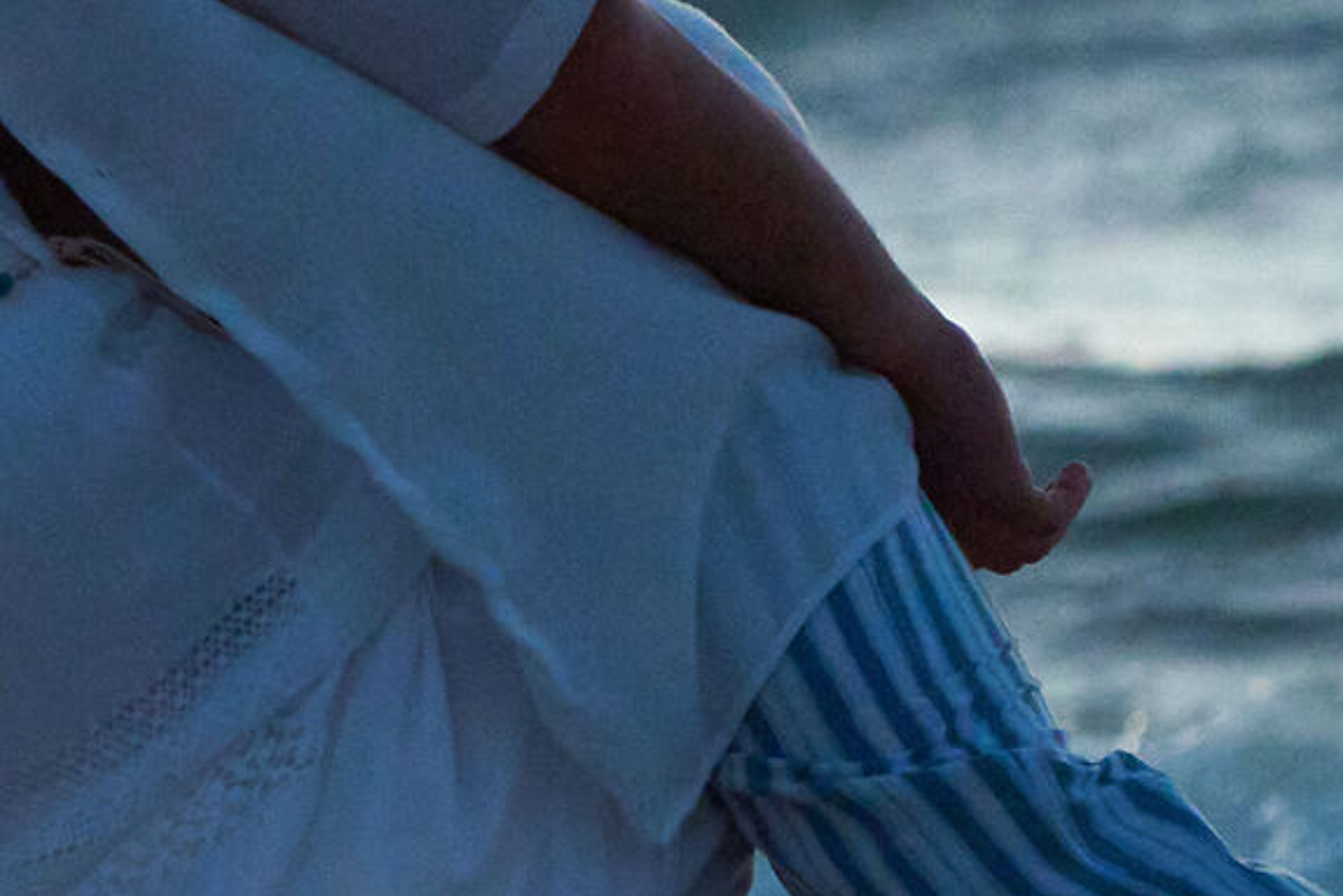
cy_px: 243
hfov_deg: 2.5
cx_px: -842
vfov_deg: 1.6
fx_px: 31193
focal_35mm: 836
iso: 12800
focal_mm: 200
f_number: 5.6
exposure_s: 1/800
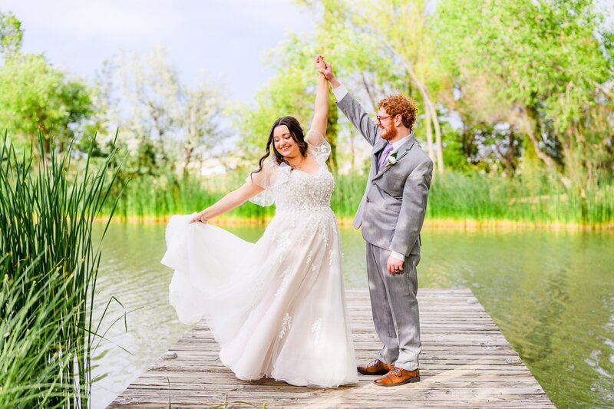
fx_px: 853
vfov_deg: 27.0
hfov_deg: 39.6
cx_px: 307
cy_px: 204
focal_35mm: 50
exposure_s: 1/1000
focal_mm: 50
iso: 100
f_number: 2
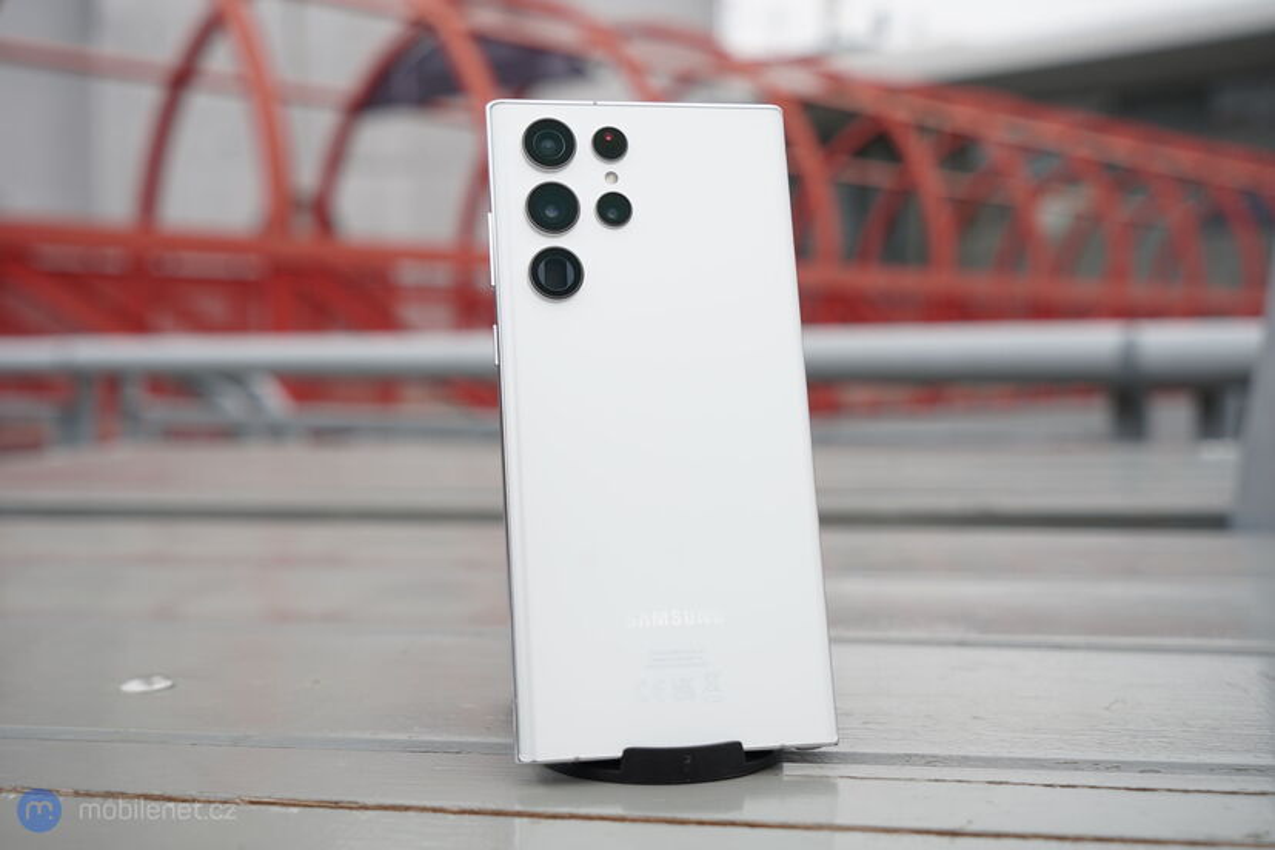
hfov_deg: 46.4
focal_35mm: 42
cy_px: 425
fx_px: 1487
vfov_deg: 31.9
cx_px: 638
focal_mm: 42
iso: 100
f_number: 5.6
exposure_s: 1/125
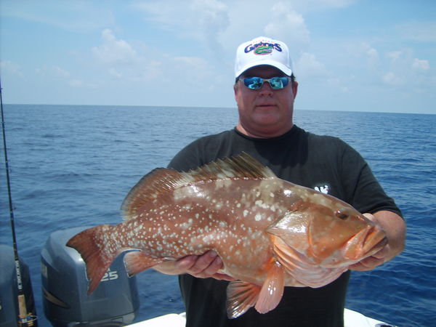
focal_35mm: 35
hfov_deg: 52.6
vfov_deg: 40.7
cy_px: 164
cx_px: 218
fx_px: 441
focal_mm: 5.8
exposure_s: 1/180
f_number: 7.1
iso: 50
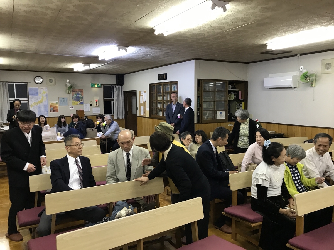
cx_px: 167
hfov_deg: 63.4
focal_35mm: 28
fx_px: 270
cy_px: 125
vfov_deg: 49.7
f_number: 1.8
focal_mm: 3.99
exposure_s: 1/20
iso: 40
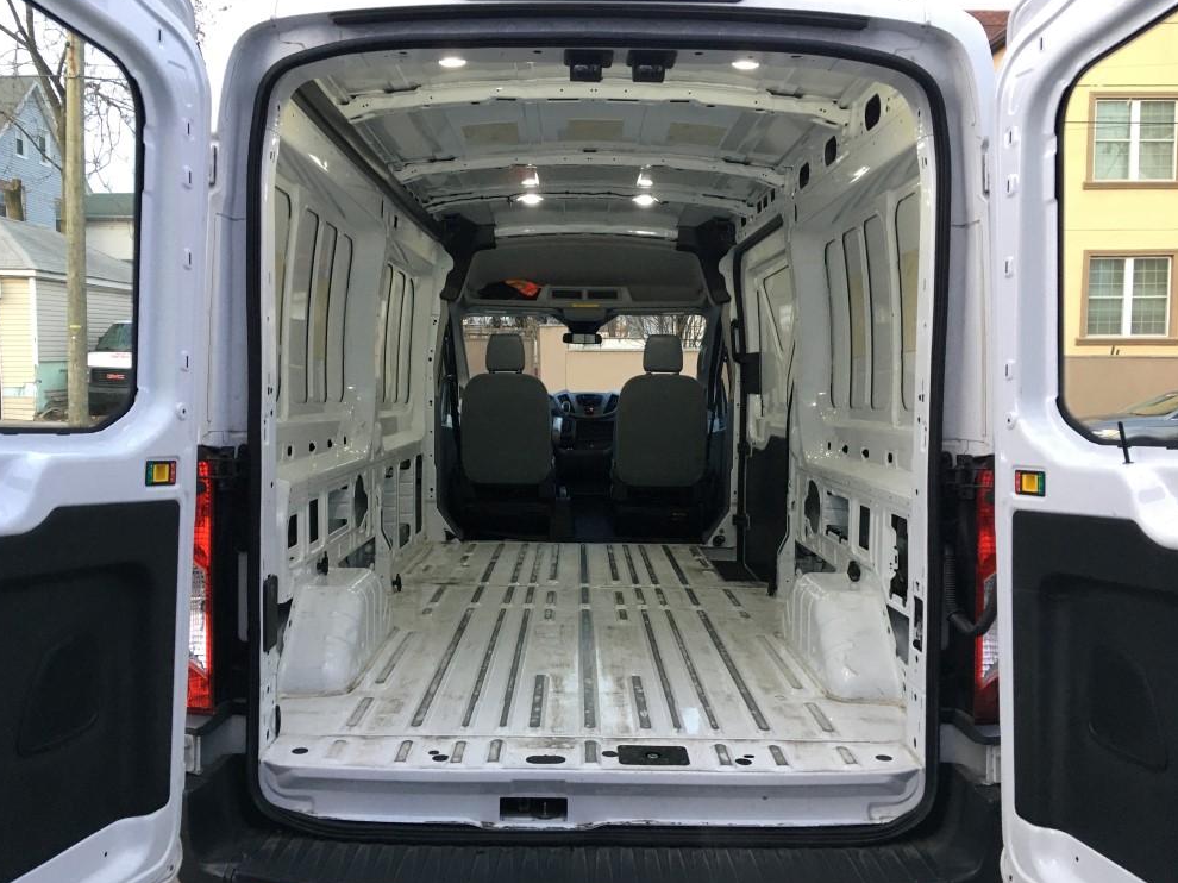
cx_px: 575
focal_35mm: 30
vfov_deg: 46.8
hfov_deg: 60.0
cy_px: 440
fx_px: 1021
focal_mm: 4.15
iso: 40
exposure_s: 1/30
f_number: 2.2
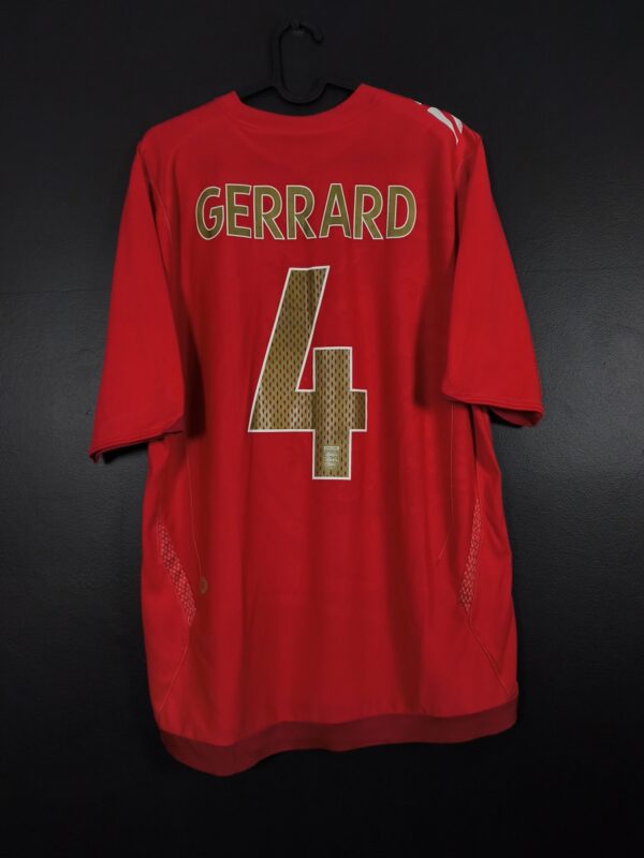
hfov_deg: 54.9
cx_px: 322
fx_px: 620
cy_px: 429
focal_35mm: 25
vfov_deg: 69.4
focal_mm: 6.57
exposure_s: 1/125
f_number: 1.6
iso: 400
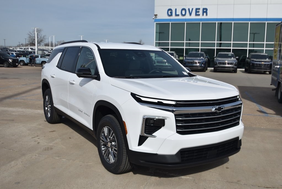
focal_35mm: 36
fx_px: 282
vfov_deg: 36.9
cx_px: 141
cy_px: 94
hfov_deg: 53.1
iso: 100
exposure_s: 1/1600
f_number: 4.5
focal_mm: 24
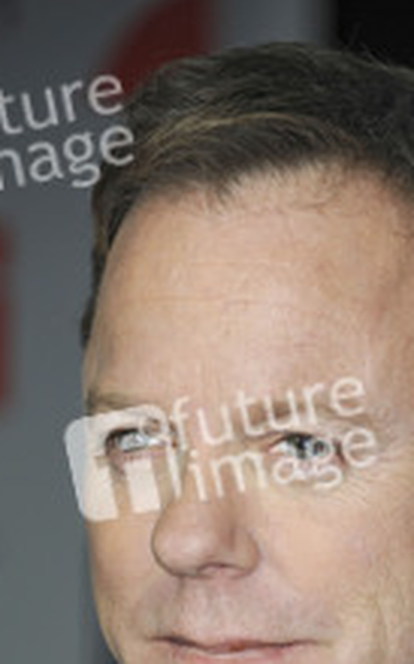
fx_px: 8380
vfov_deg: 4.5
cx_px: 308
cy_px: 601
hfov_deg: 2.8
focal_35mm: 463
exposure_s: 1/160
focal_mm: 250
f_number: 5.6
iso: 800
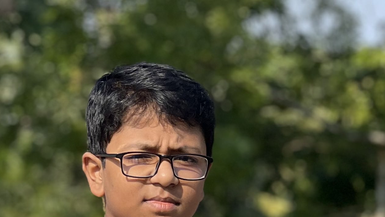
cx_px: 129
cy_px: 202
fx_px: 2757
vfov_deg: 4.5
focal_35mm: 270
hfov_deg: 8.0
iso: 32
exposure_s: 1/410
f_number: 2.8
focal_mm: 9
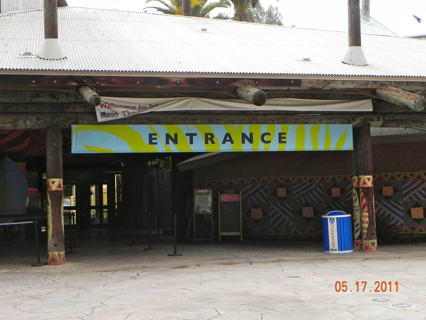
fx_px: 714
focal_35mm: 58
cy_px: 160
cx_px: 213
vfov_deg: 25.2
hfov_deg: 33.2
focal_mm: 10.3
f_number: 5.6
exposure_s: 1/235
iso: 160
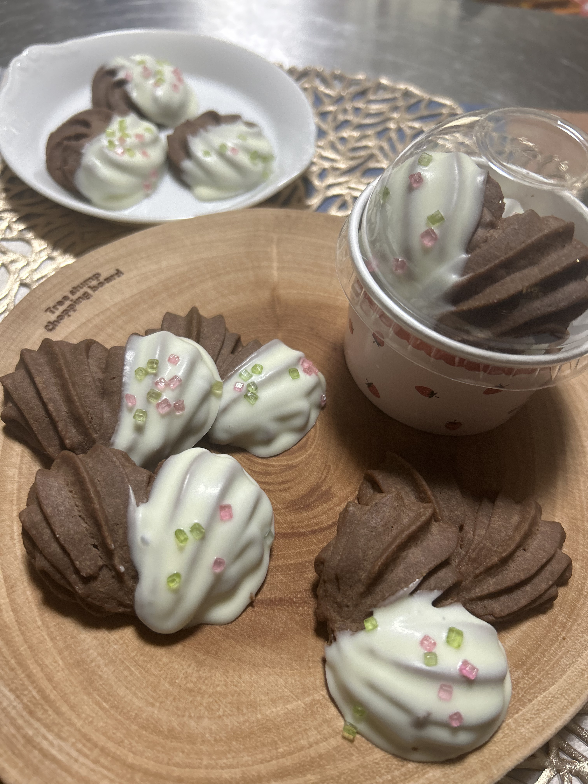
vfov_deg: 67.3
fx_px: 589
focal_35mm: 26
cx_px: 294
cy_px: 392
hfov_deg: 53.1
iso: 125
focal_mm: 5.7
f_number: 1.5
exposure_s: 1/60
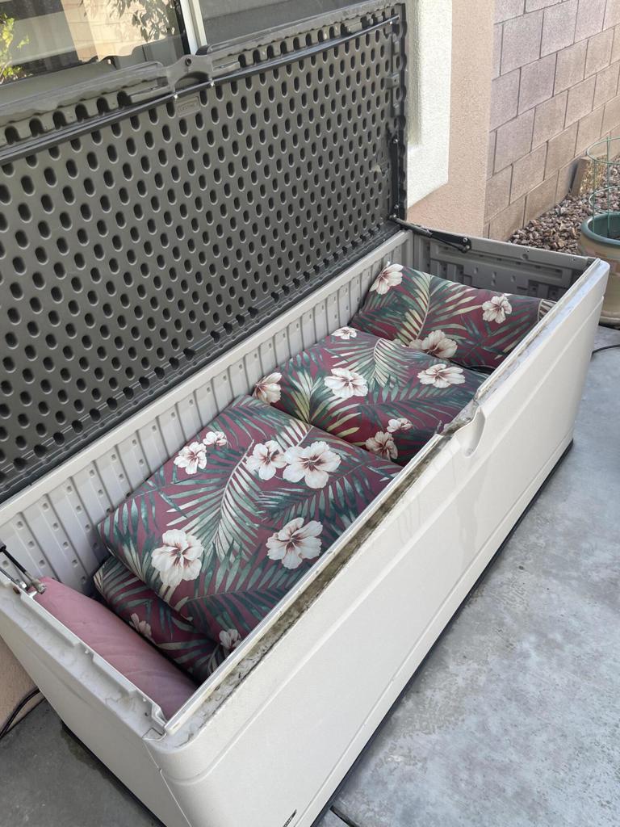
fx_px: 597
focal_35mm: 25
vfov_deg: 69.4
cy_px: 414
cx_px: 310
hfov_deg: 54.9
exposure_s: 1/162
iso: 32
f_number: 1.6
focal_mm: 5.1
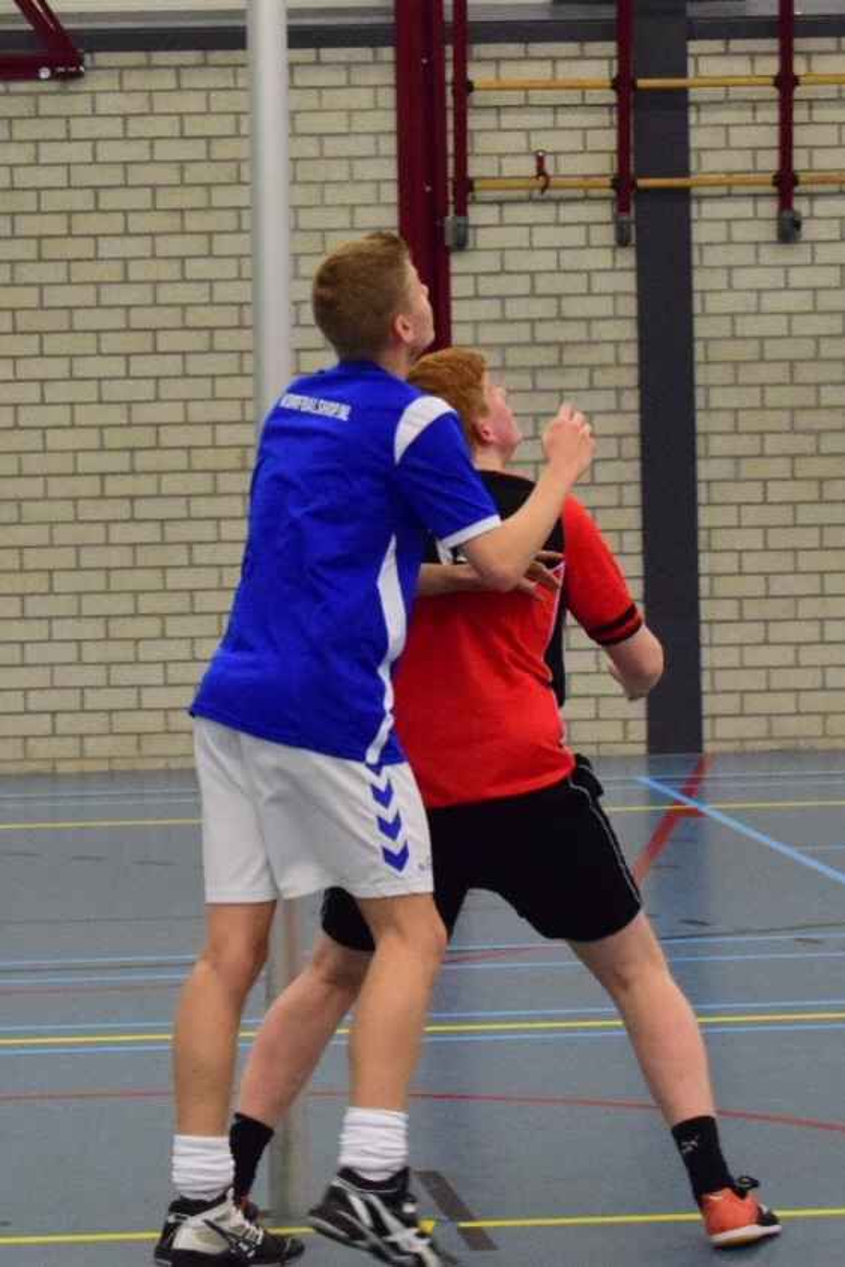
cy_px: 634
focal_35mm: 82
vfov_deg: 24.6
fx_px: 2904
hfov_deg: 16.6
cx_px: 422
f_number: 7.1
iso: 5000
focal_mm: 55
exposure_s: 1/200
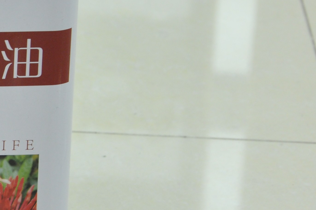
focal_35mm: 234
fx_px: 2052
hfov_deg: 8.7
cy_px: 88
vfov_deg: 5.9
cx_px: -70
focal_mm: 50
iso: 500
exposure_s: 1/20
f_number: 10
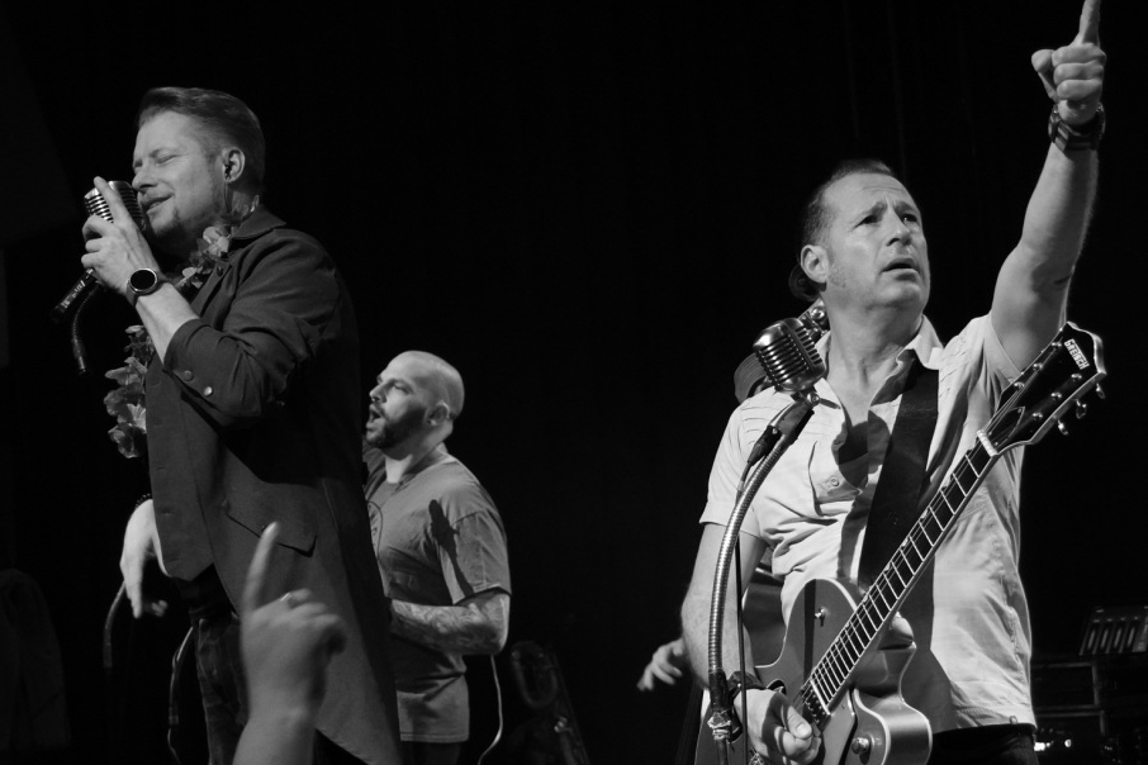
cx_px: 537
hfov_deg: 22.7
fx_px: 2860
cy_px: 385
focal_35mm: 90
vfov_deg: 15.2
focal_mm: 43
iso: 5000
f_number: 5.6
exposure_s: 1/80
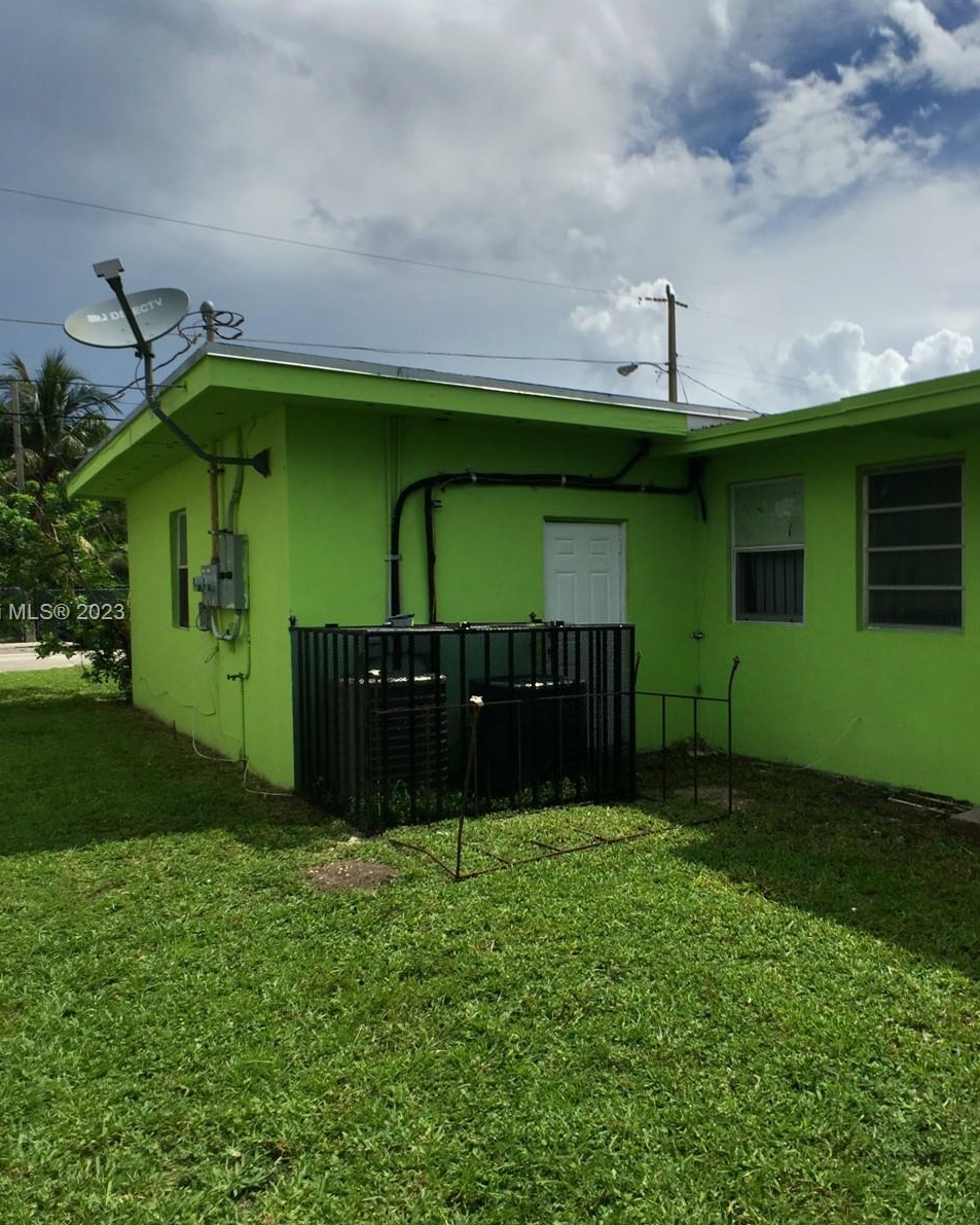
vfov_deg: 47.9
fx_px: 1378
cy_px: 615
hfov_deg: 38.9
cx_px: 619
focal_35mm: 38
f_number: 2.2
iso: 32
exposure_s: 1/13333
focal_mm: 4.15
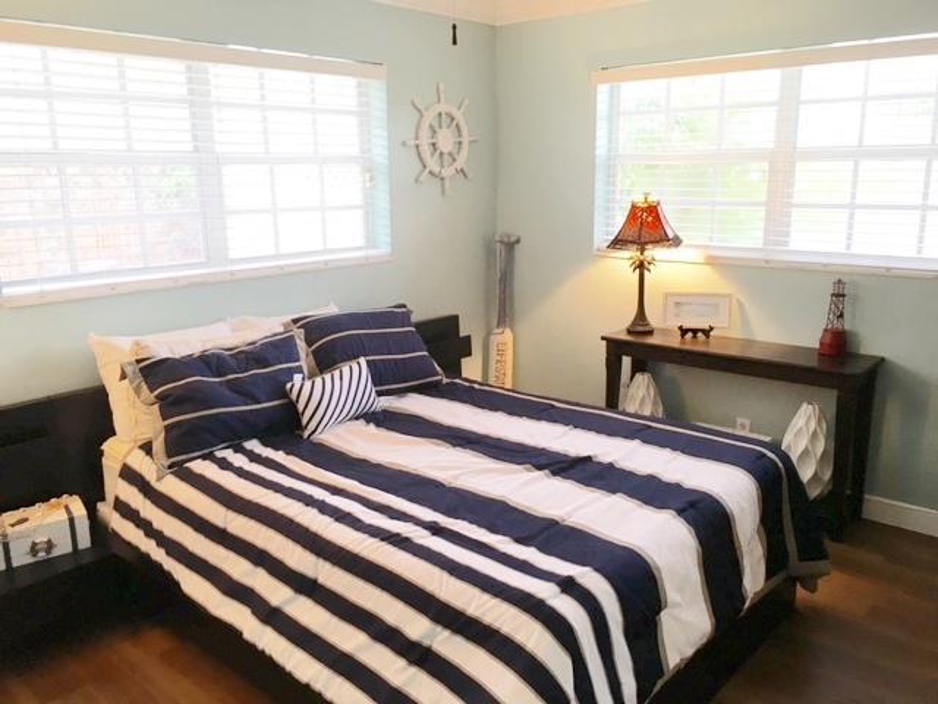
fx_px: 786
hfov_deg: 61.7
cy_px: 352
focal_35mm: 29
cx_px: 469
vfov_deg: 48.2
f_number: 2.2
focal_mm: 4.15
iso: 80
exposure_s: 1/30
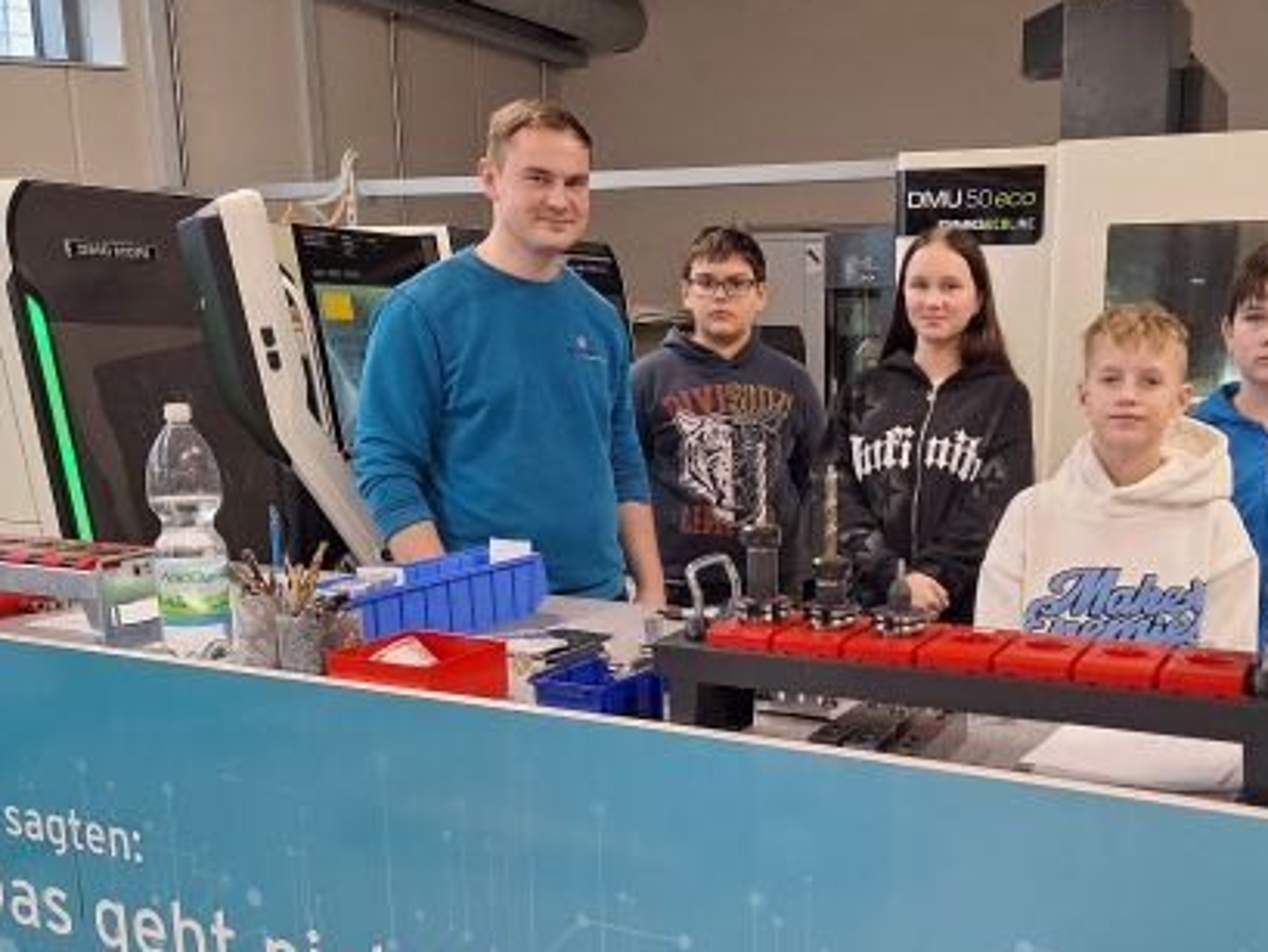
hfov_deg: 50.3
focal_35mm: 36
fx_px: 1319
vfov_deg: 39.2
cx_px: 862
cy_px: 633
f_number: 1.8
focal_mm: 5.54
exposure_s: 1/50
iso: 80
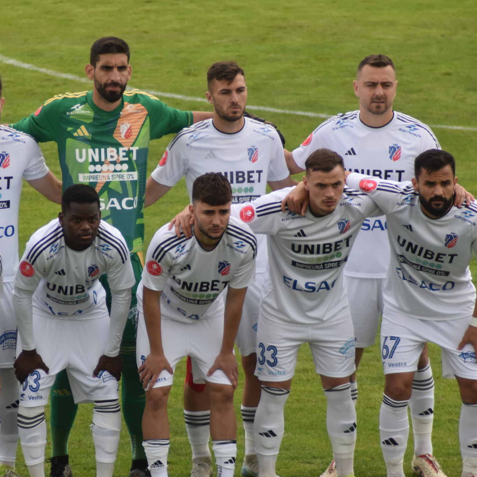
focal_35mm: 427
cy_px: 287
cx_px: 153
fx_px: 6657
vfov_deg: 4.1
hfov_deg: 4.1
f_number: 5
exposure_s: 1/1000
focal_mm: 180
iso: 400
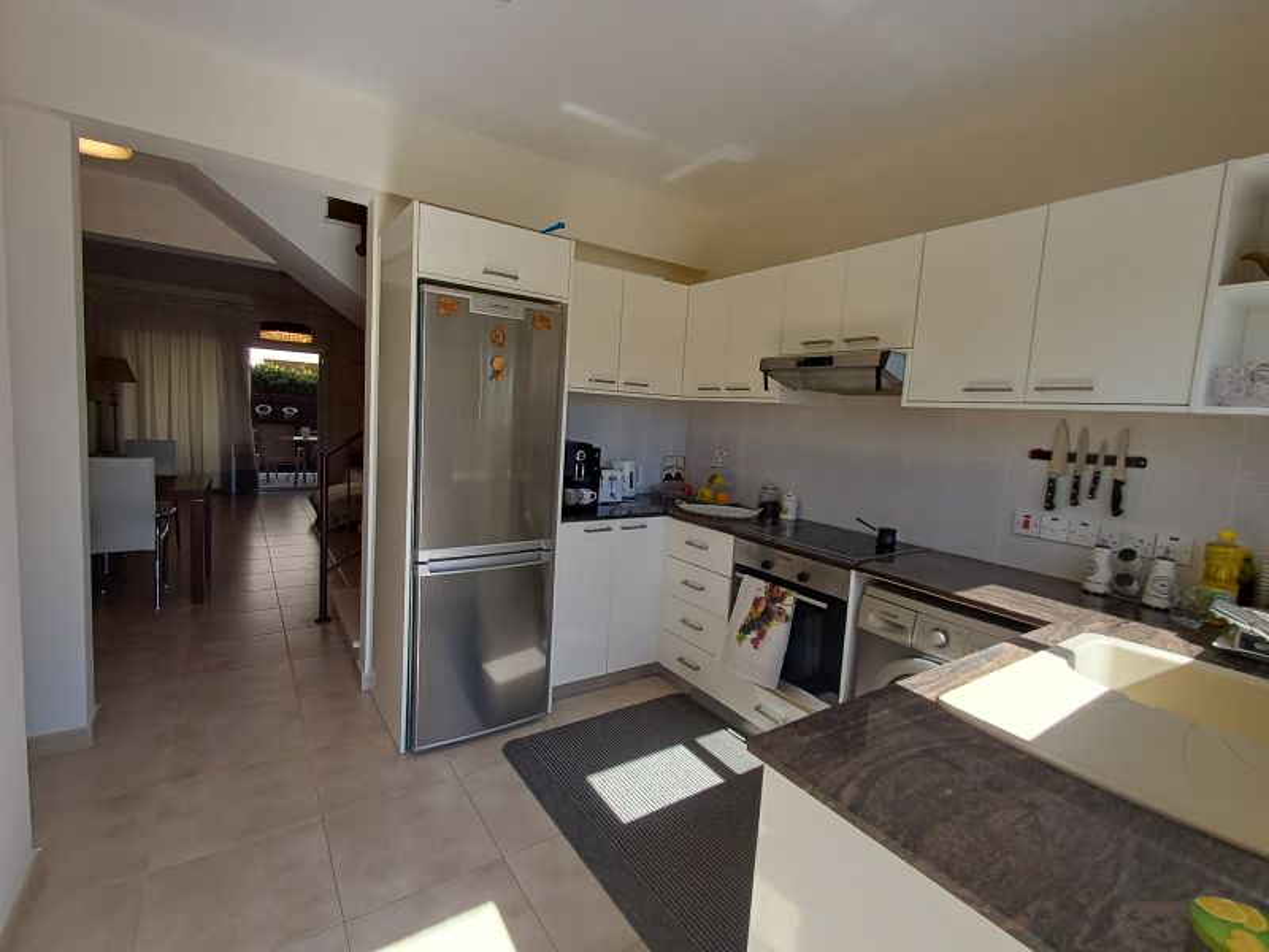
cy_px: 476
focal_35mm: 16
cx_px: 634
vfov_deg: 78.1
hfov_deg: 94.5
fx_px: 587
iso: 40
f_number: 2.2
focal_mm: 1.64
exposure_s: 1/162
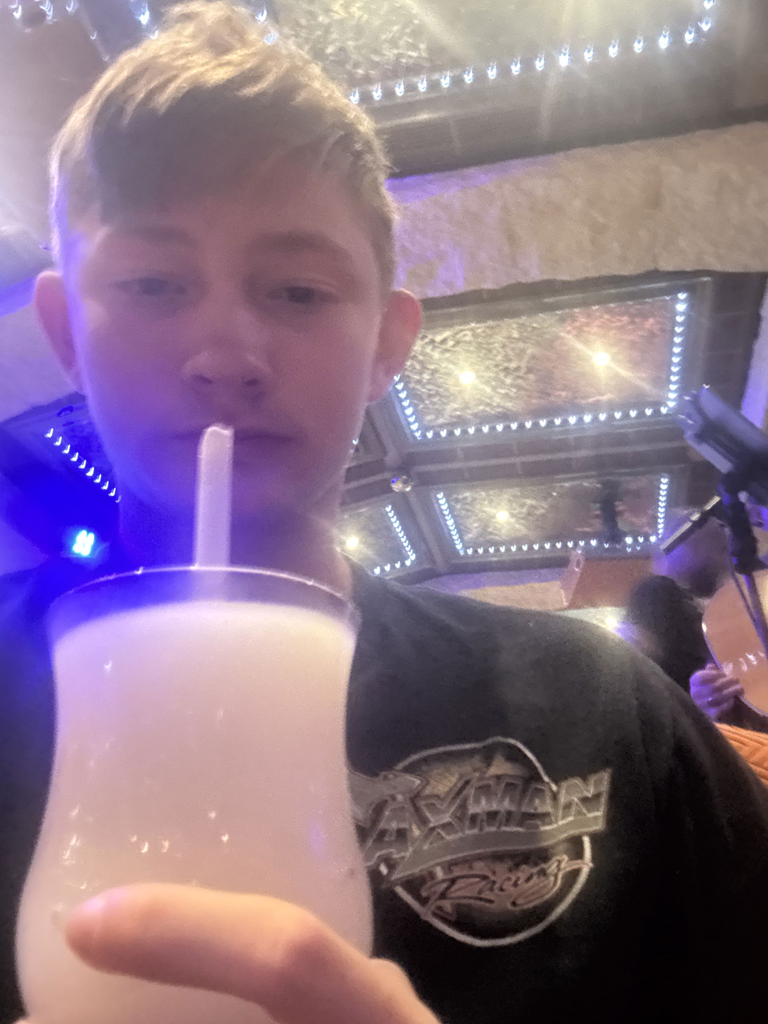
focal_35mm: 30
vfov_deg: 60.0
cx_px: 384
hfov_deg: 46.8
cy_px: 512
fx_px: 887
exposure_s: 1/19
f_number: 1.9
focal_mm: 2.69
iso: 640
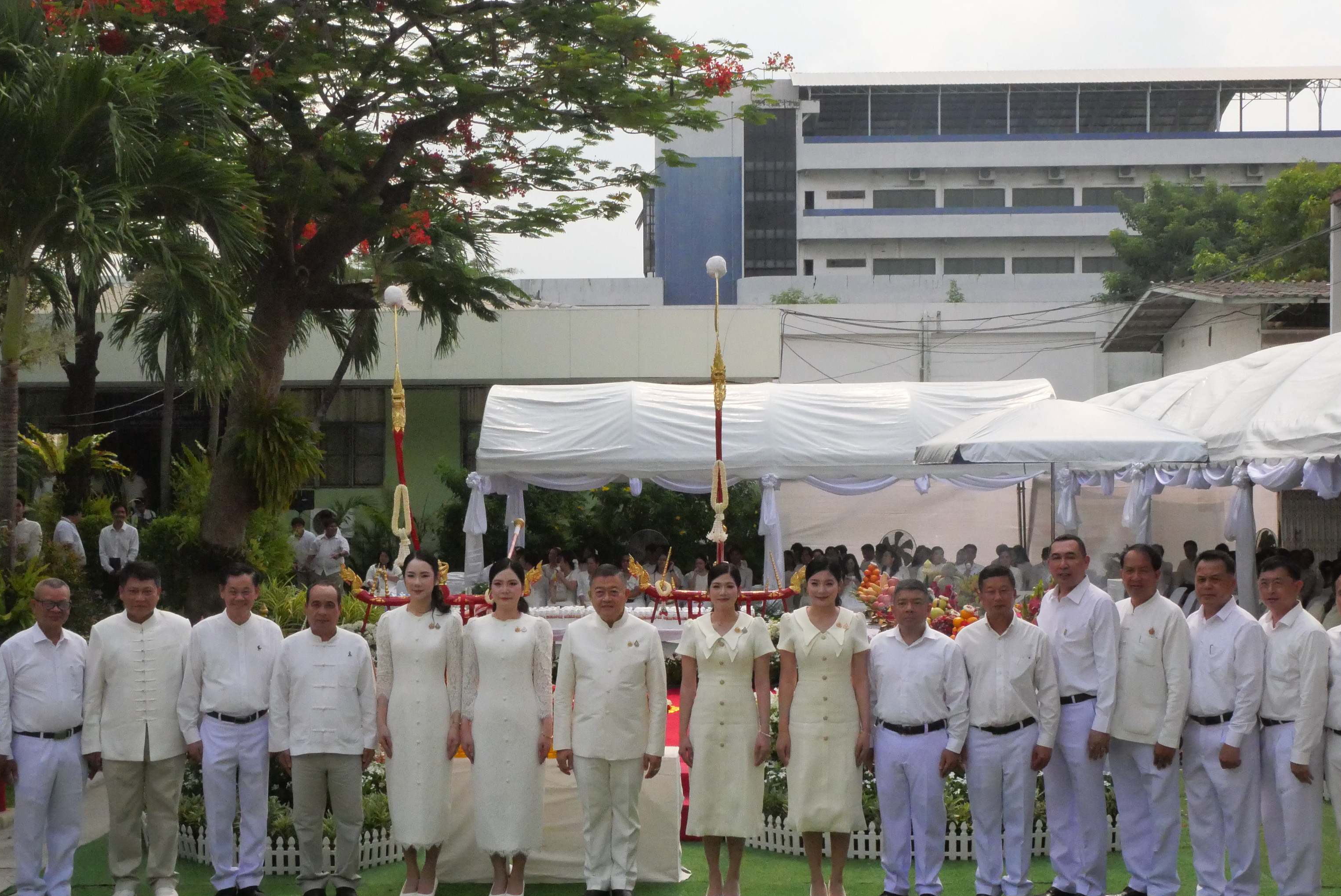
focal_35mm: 45
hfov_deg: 43.6
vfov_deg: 29.9
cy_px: 510
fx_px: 1677
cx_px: 664
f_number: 14
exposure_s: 1/4000
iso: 4000
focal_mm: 18
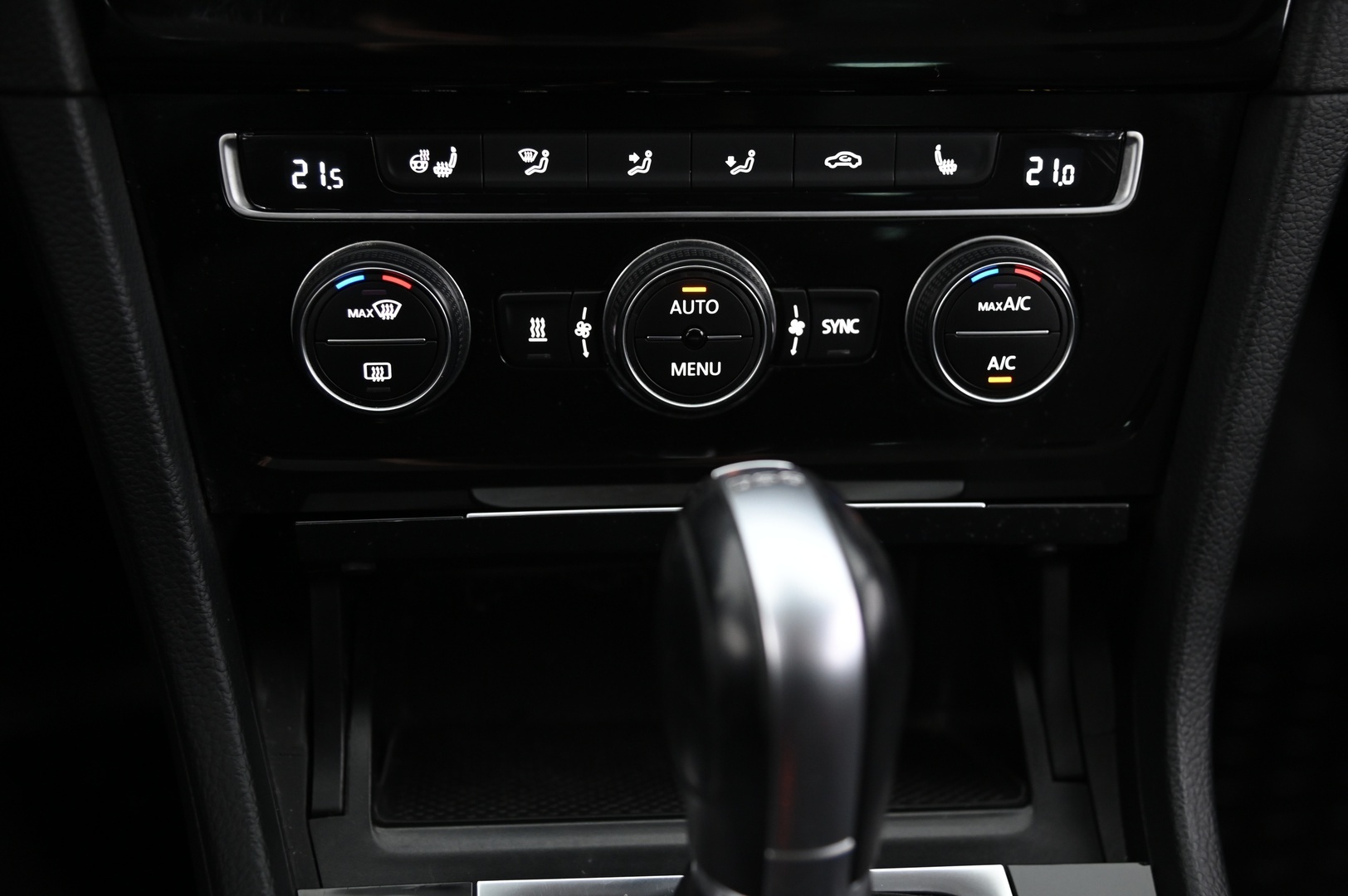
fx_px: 1796
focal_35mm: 48
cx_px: 674
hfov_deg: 41.1
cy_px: 448
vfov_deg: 28.0
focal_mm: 48
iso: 2000
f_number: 4
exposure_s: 1/13
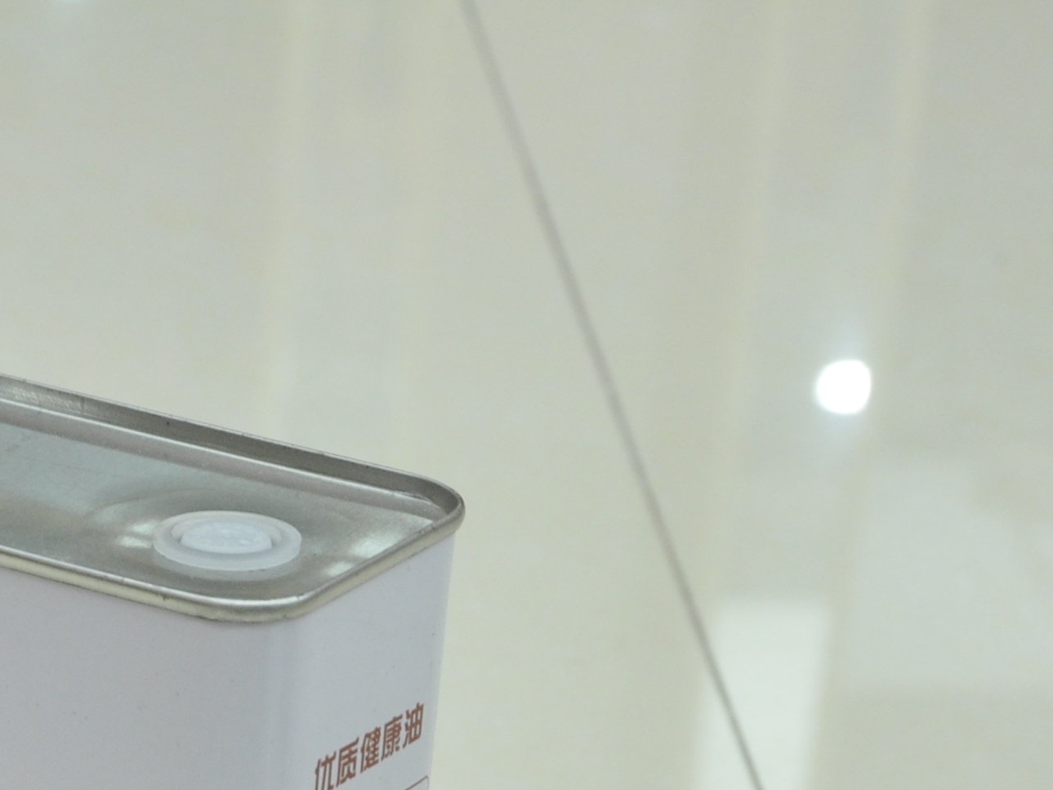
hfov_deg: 8.5
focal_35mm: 230
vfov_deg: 6.4
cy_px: 1043
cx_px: -215
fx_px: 6997
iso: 500
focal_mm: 48
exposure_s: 1/25
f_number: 10
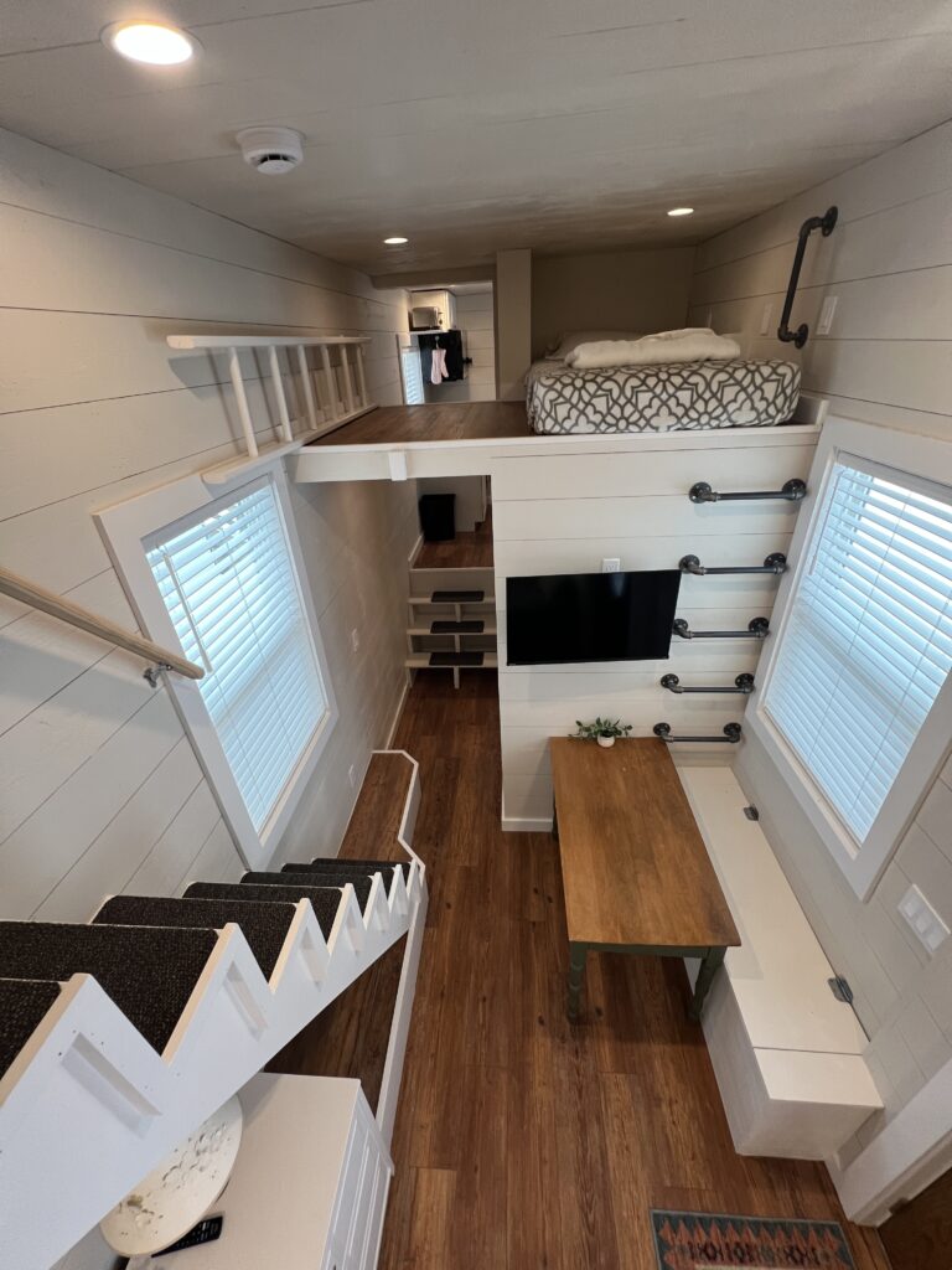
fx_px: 477
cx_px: 476
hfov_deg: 89.9
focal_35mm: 13
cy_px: 635
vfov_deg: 106.2
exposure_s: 1/120
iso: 200
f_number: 1.8
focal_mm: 1.57
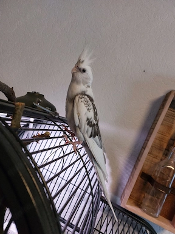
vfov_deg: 69.4
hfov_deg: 54.9
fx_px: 169
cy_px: 121
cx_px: 84
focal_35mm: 25
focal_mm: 5.23
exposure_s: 1/50
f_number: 1.8
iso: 160
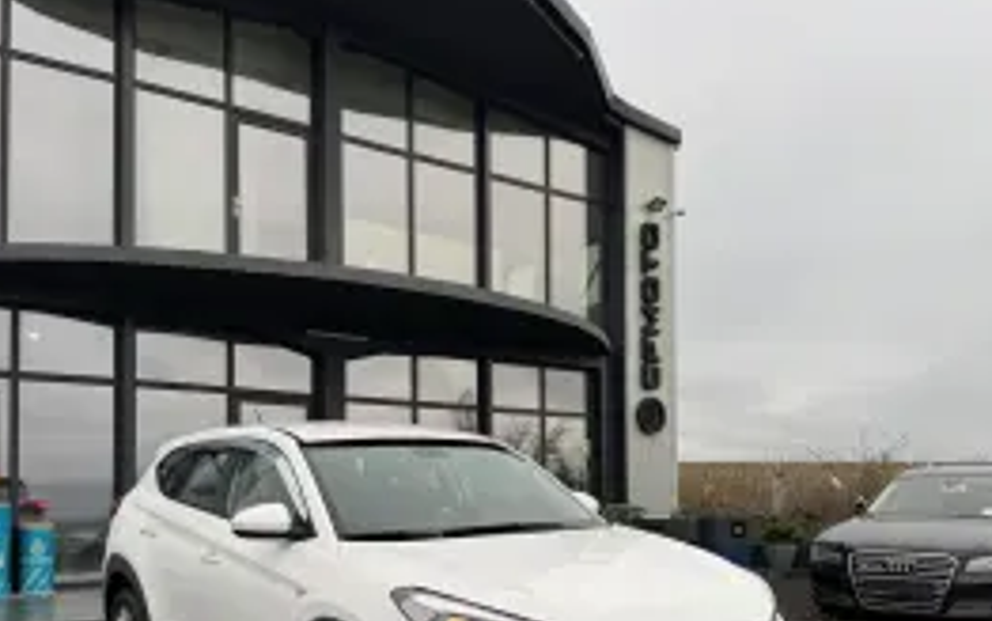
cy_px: 458
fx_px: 947
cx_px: 443
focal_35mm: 35
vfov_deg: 35.6
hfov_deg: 55.2
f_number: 1.78
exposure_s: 1/535
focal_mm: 6.76
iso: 80
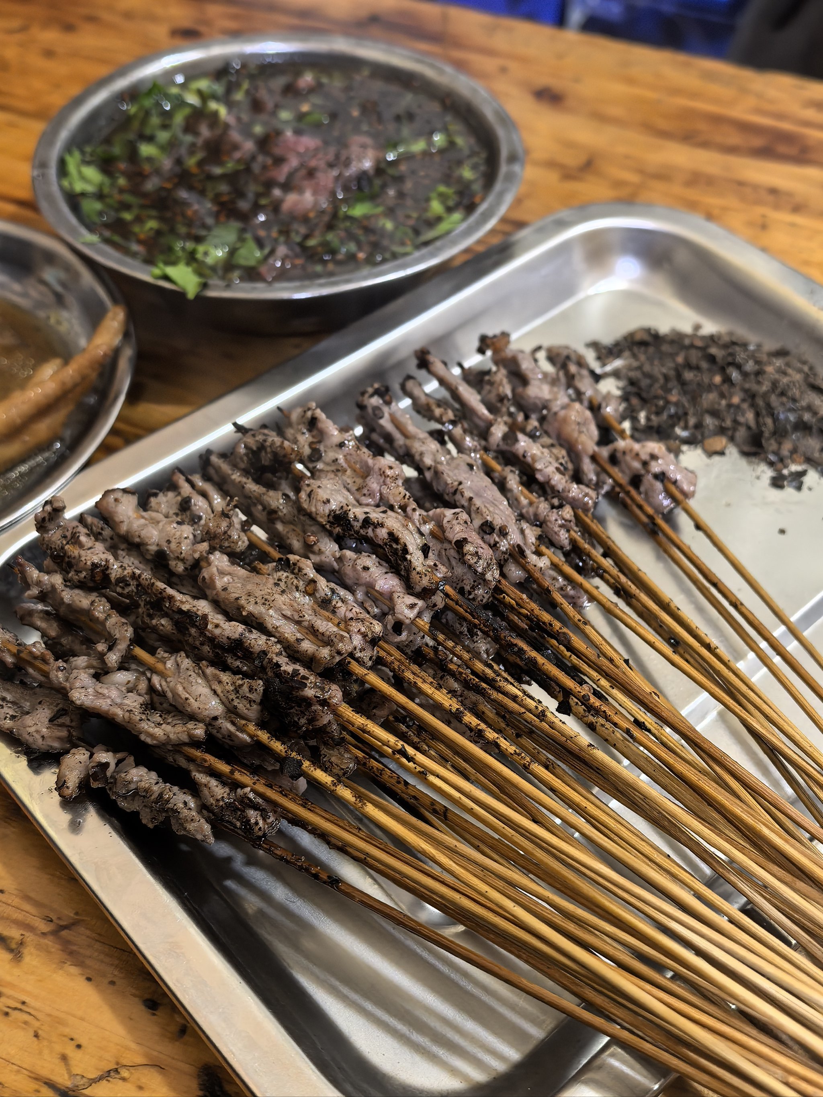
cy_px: 548
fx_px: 1173
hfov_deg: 38.7
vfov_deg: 50.1
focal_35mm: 37
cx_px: 412
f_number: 2
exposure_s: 1/33.3
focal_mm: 6.98
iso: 500
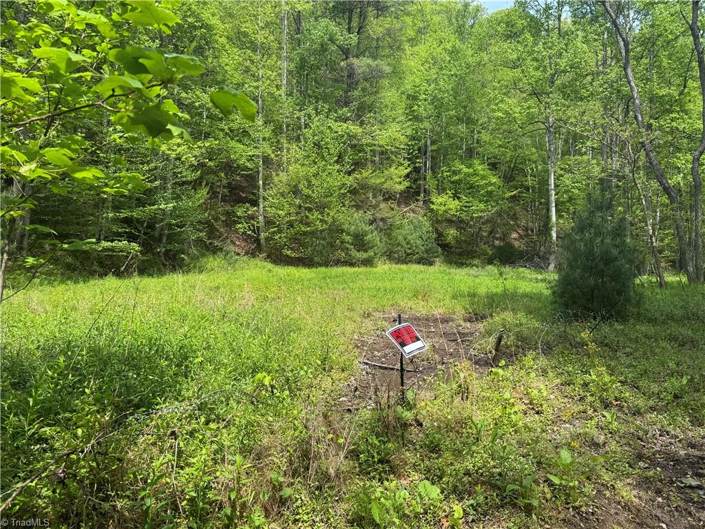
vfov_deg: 56.8
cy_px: 264
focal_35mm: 24
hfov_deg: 71.6
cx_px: 352
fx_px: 489
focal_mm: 6.76
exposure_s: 1/1560
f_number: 1.78
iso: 80
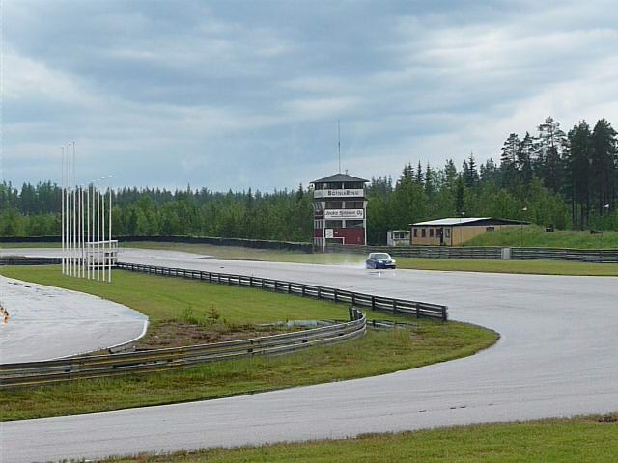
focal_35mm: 103
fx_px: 1839
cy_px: 232
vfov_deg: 14.4
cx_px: 309
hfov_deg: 19.1
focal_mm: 17.5
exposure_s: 1/250
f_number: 11
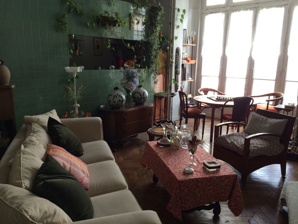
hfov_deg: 61.7
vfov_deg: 48.2
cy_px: 112
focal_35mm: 29
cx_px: 149
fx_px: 250
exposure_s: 1/30
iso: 50
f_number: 2.2
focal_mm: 4.15
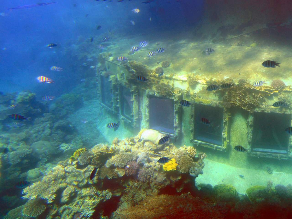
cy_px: 110
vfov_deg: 40.7
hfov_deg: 52.6
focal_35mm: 35
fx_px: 295
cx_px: 146
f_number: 3.3
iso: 100
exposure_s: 1/125
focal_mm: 6.2
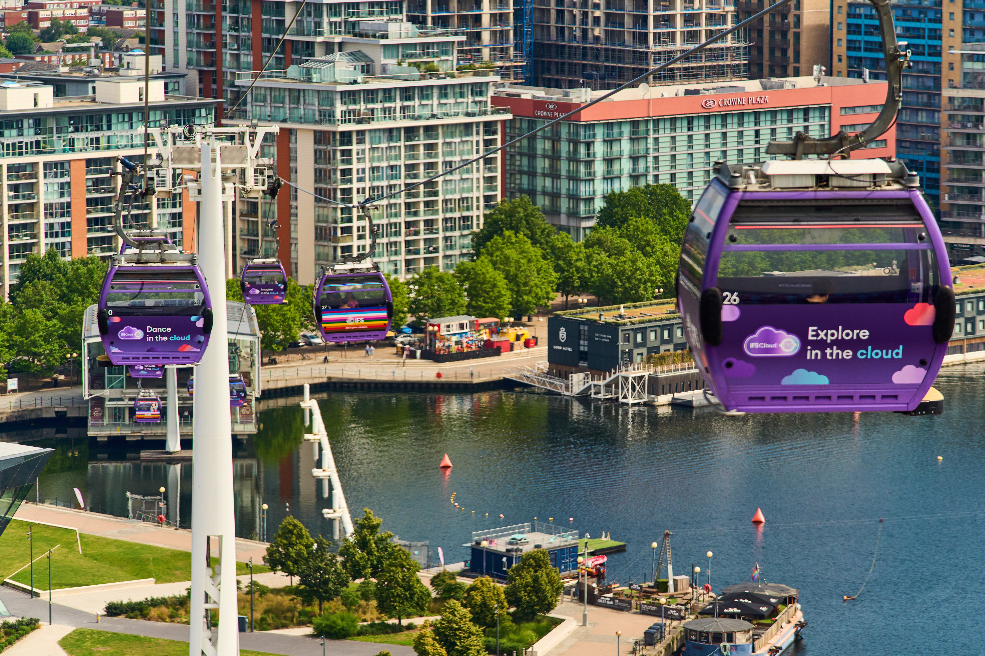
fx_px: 3885
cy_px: 333
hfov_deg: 14.4
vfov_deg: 9.7
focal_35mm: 142
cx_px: 551
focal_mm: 114
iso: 400
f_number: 4
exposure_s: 1/2500
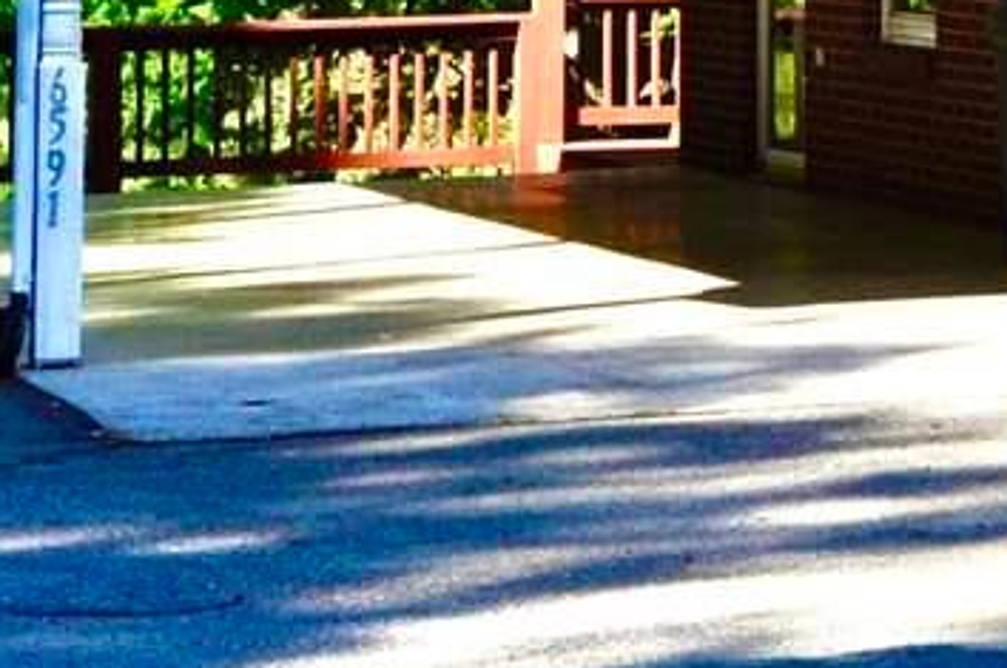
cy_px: -469
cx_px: 1772
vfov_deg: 6.5
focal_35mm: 208
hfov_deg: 9.5
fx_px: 5810
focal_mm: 24
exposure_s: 1/250
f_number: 8
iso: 200
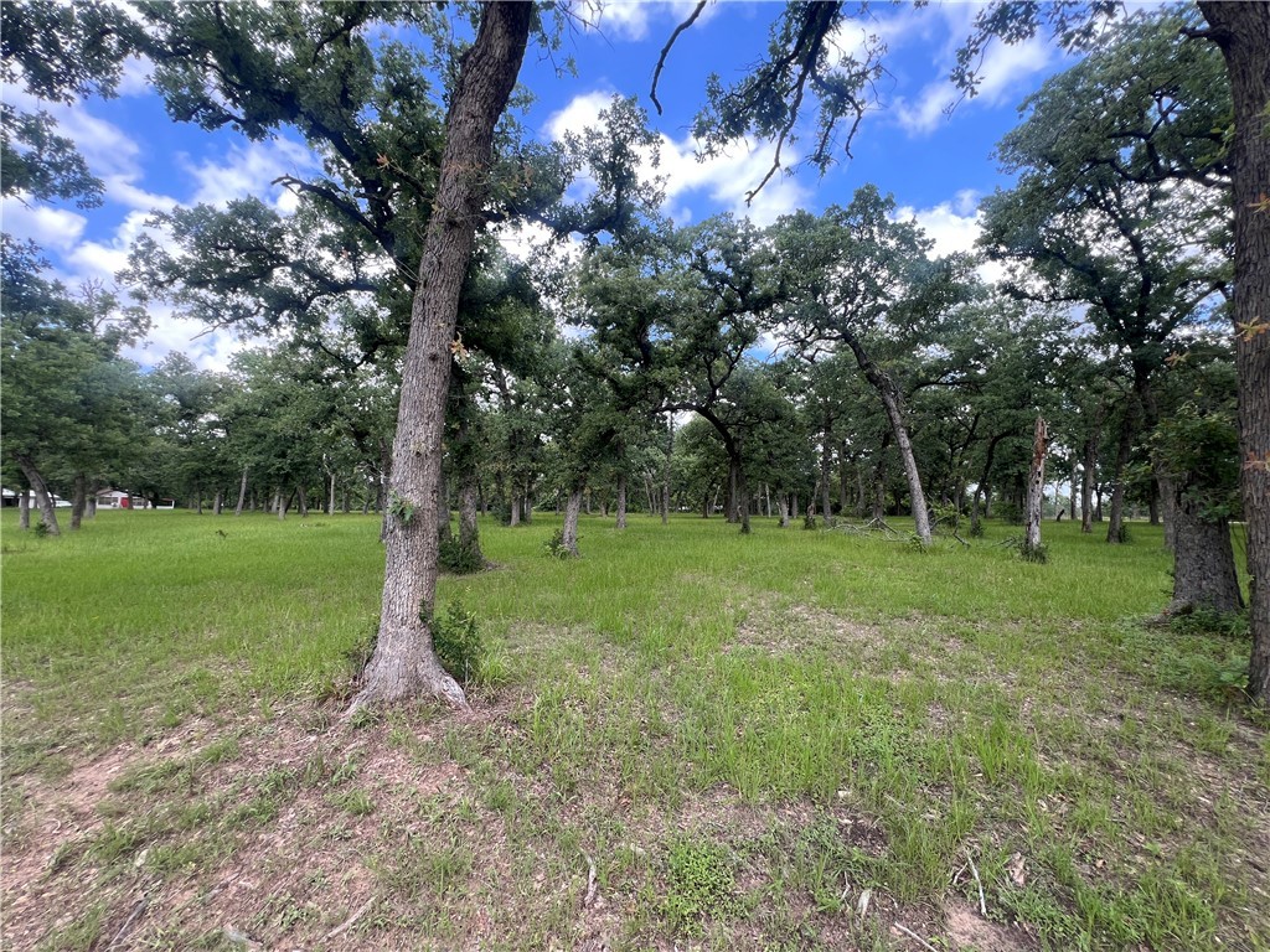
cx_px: 635
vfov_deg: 89.9
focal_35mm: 13
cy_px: 476
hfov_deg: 106.2
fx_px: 477
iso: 32
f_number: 1.8
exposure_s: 1/220
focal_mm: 1.57
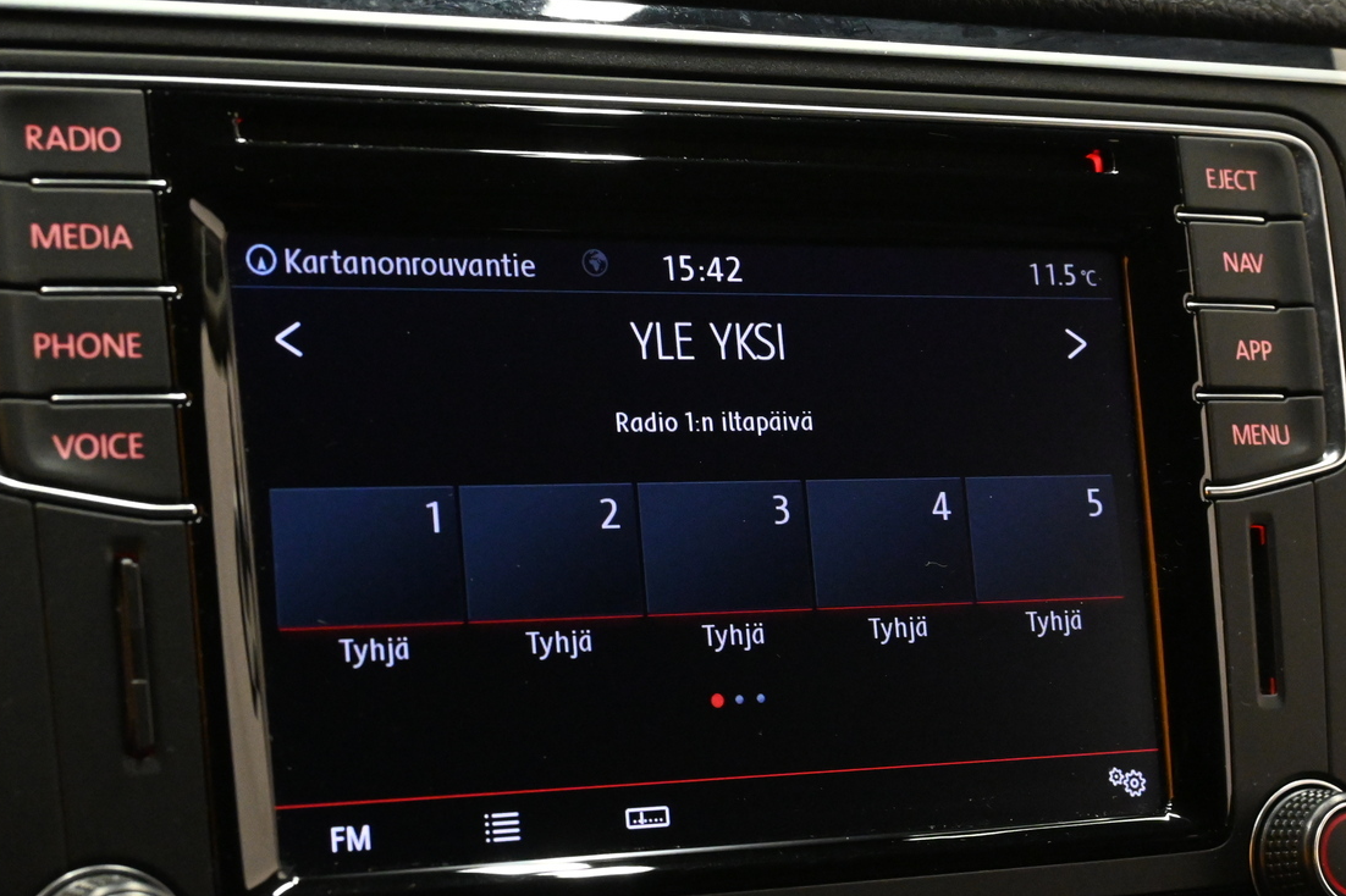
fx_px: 2803
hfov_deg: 27.0
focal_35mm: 75
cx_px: 717
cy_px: 492
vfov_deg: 18.2
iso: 5000
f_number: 7.1
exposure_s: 1/50
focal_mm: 34
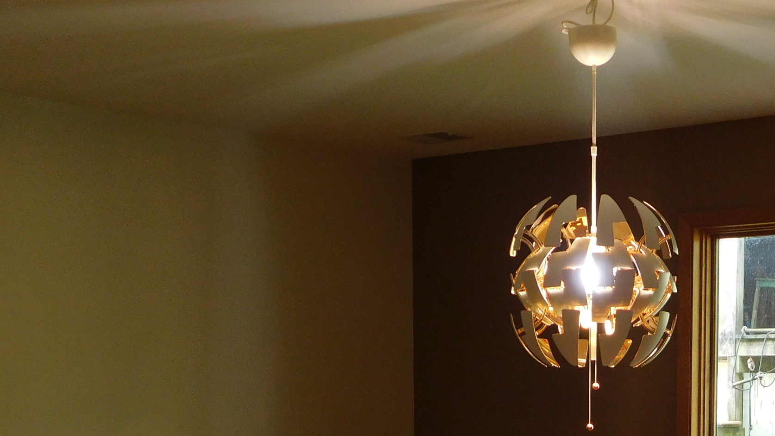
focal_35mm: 72
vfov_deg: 16.1
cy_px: 530
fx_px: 1480
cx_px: 667
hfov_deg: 28.4
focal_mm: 6.3
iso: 220
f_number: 3.5
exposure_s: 1/30
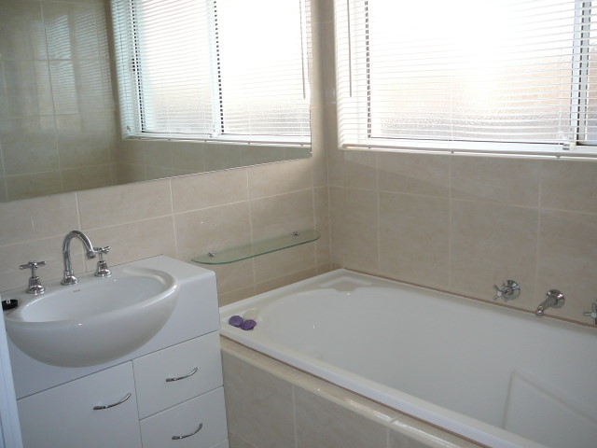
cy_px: 224
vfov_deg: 40.7
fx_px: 604
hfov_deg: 52.6
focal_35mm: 35
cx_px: 298
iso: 100
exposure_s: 1/30
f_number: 2.8
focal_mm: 5.2
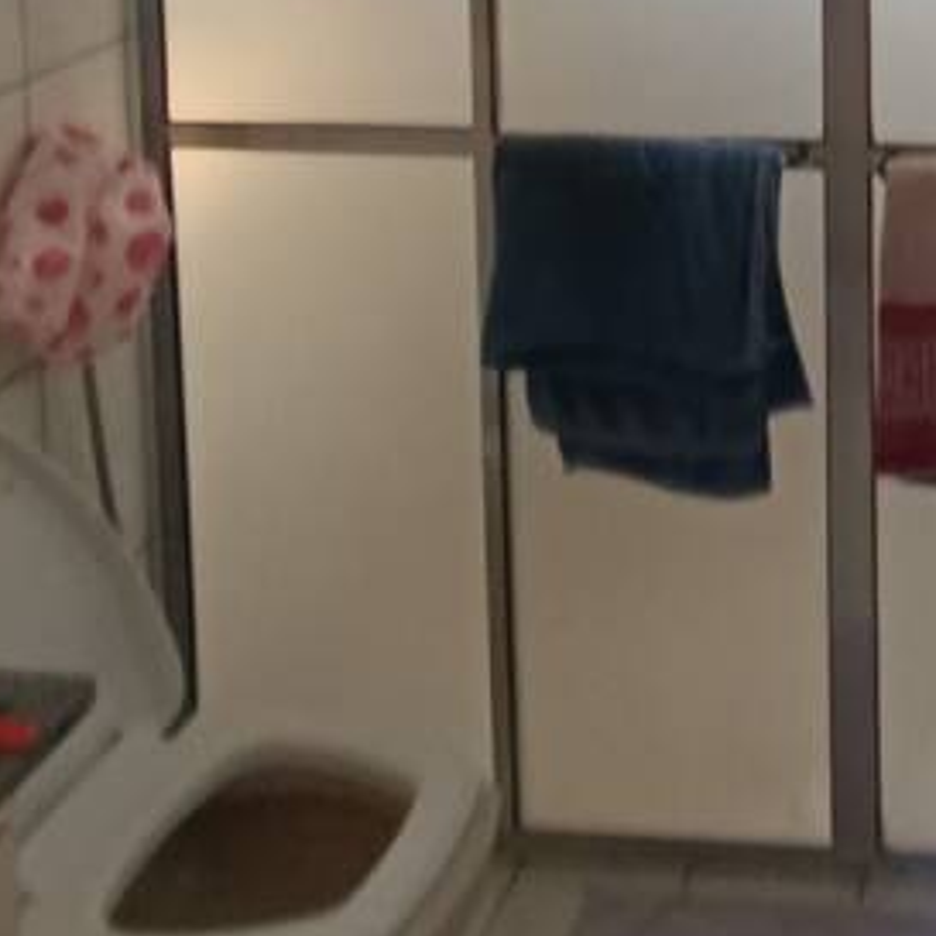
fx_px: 1713
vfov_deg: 26.1
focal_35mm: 56
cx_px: 1073
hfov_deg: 27.5
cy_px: -274
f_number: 2.2
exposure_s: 1/30
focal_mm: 1.65
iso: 400
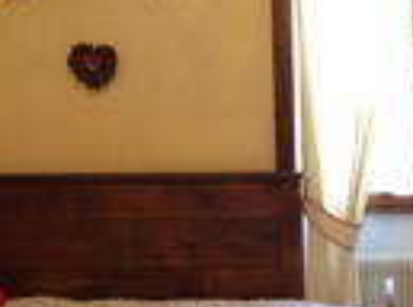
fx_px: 999
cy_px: 217
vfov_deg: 17.4
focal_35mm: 84
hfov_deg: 22.7
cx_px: 387
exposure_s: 1/30
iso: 200
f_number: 2.2
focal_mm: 4.12
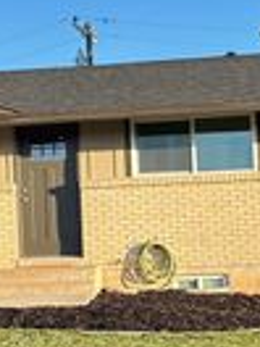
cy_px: 201
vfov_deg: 21.5
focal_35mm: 91
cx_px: 60
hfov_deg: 16.1
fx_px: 911
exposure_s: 1/615
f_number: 1.78
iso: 80
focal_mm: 6.86
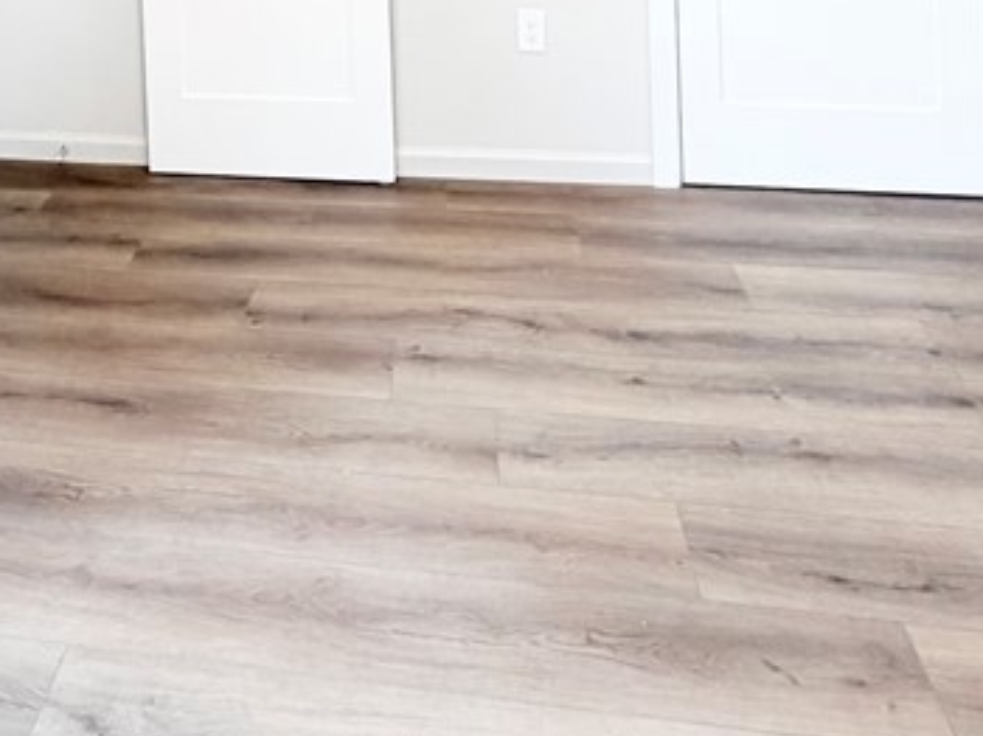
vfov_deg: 27.6
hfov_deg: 44.3
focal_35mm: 41
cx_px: 244
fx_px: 1163
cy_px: -278
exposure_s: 1/120
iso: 250
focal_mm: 2.22
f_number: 2.2
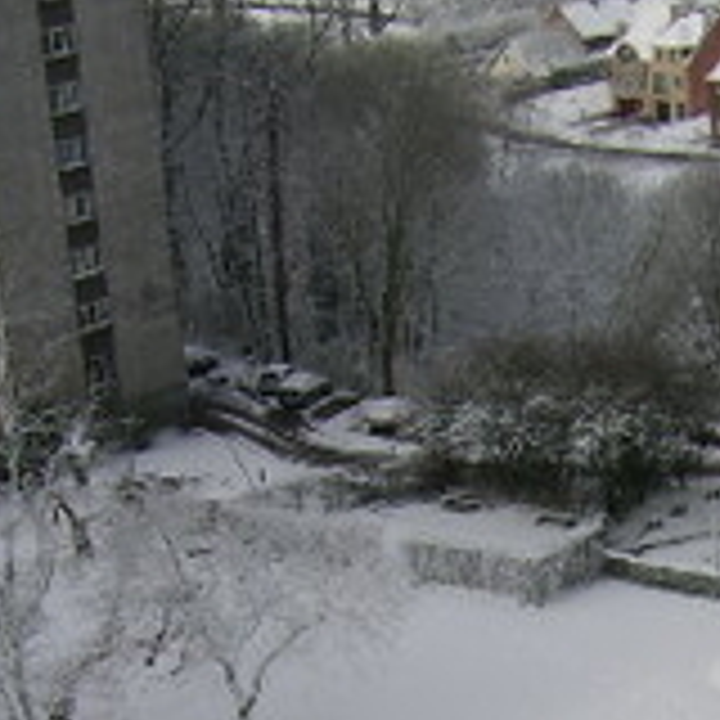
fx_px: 2730
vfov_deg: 14.6
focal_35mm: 116
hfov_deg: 14.8
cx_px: 724
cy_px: 828
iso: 50
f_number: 5.8
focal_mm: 5.95
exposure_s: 1/385
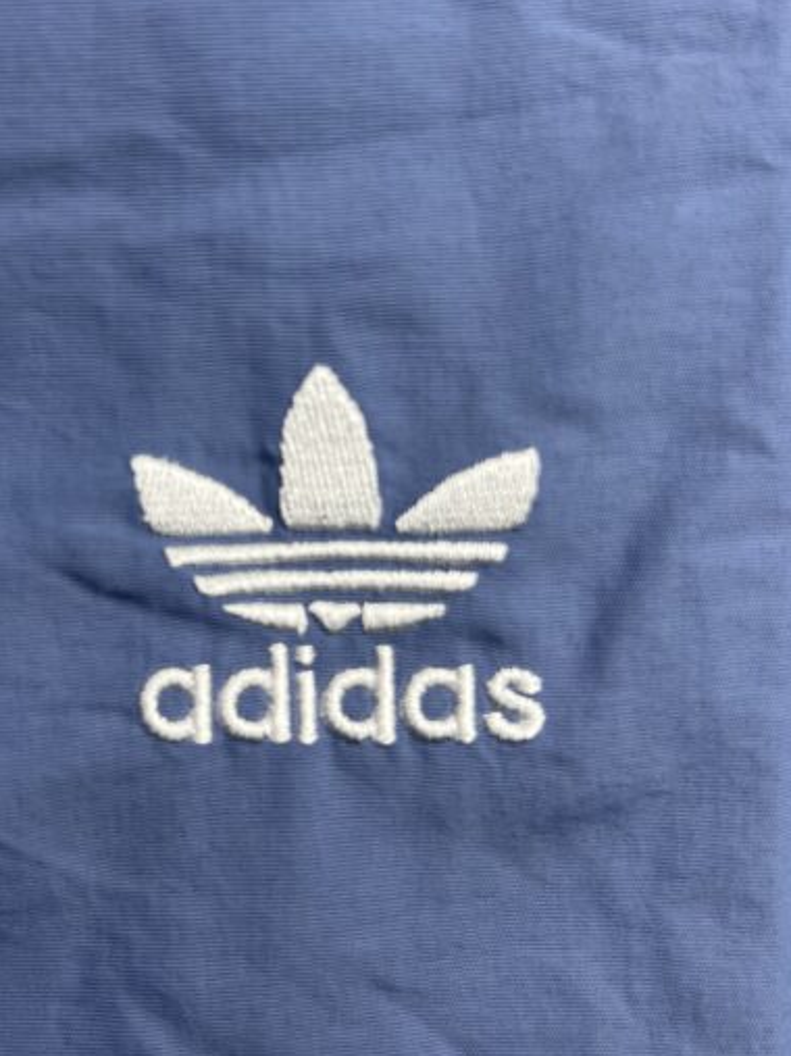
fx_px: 1250
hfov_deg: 34.9
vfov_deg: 45.7
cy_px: 458
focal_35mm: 41
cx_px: 287
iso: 32
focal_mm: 5.7
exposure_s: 1/143
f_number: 1.5
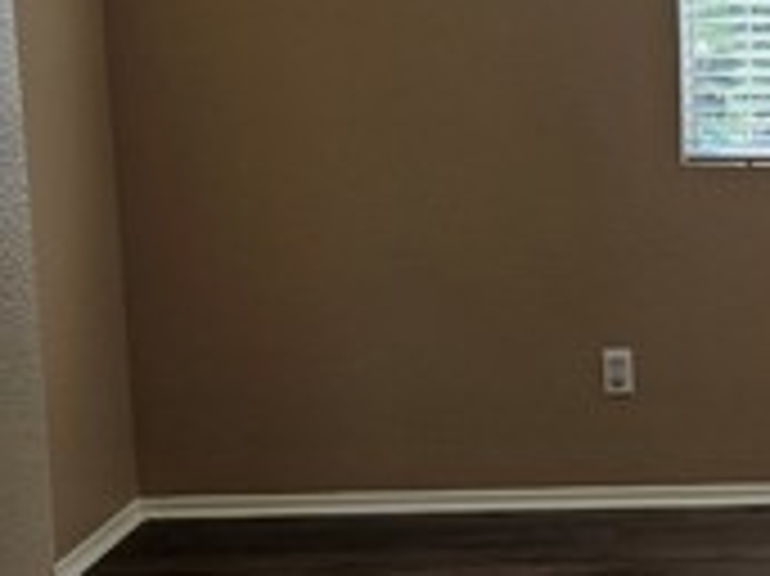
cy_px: 234
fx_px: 1912
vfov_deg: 17.1
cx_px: 1112
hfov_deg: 20.0
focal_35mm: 86
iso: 32
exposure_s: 1/120
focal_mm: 5.4
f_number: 1.8
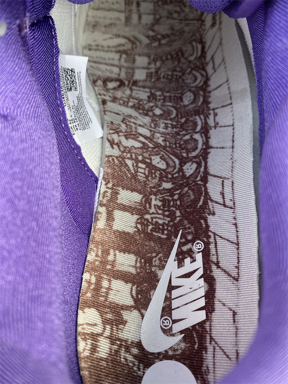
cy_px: 192
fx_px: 288
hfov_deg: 53.1
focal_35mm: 26
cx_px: 144
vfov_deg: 67.3
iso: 100
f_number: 1.8
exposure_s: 1/121
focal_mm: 4.25
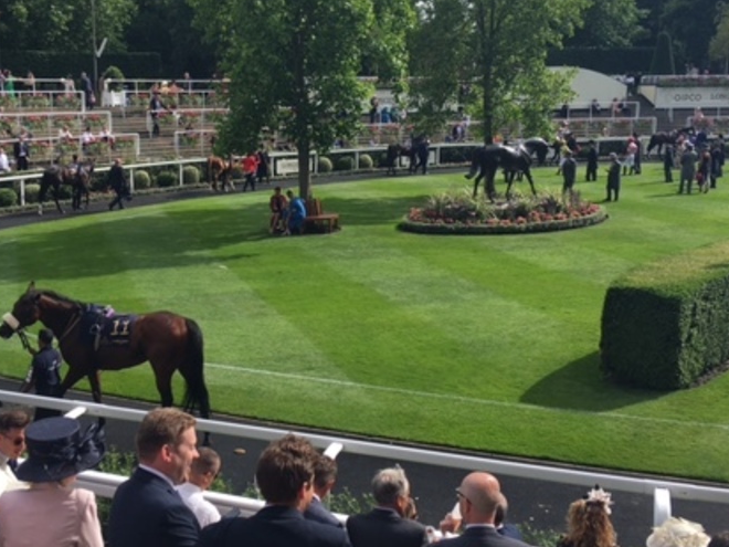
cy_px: 238
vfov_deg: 32.1
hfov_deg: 41.9
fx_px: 948
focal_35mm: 45
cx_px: 304
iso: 25
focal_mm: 4.15
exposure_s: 1/855
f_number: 2.2
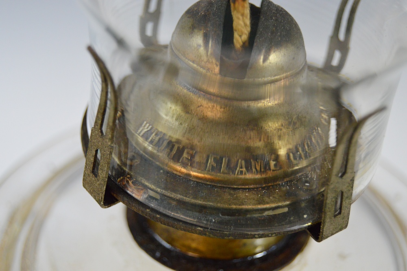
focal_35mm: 82
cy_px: 136
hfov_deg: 24.6
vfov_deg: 16.5
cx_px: 204
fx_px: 932
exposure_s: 1/60
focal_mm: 55
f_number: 5.6
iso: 1250
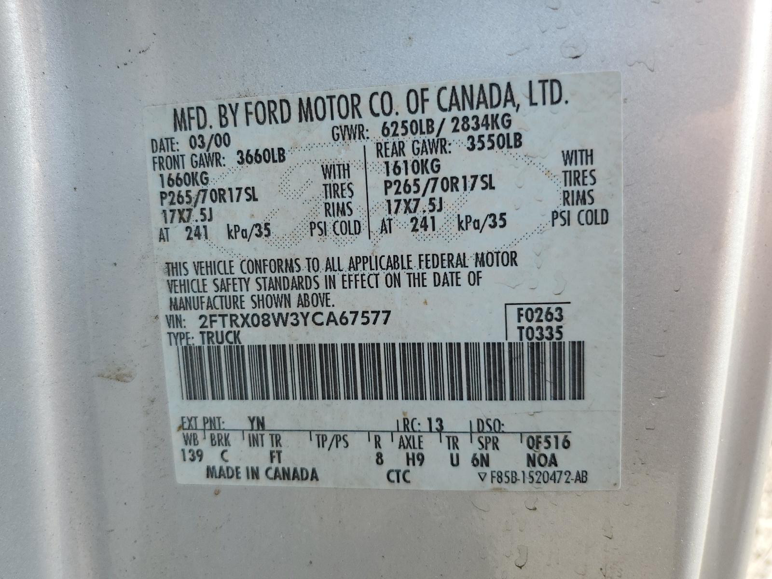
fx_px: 580
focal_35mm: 26
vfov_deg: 53.1
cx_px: 386
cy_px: 290
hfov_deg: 67.3
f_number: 1.5
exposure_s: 1/667
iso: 50
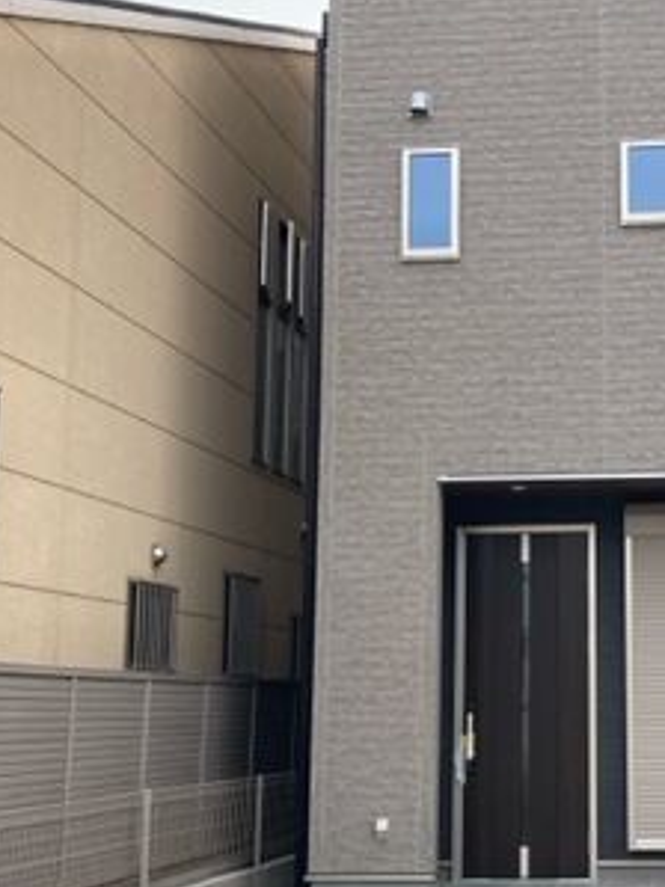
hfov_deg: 23.7
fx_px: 1538
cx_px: 603
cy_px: 451
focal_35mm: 60
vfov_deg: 32.2
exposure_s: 1/917
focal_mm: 3.99
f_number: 1.8
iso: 20
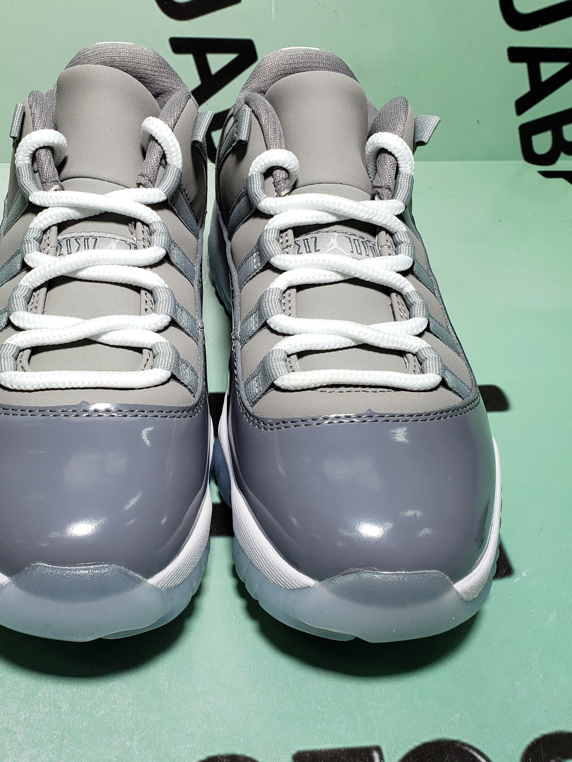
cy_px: 359
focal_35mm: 40
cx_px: 191
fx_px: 881
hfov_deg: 35.6
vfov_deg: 46.8
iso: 50
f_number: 2.4
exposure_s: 1/133
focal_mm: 4.3
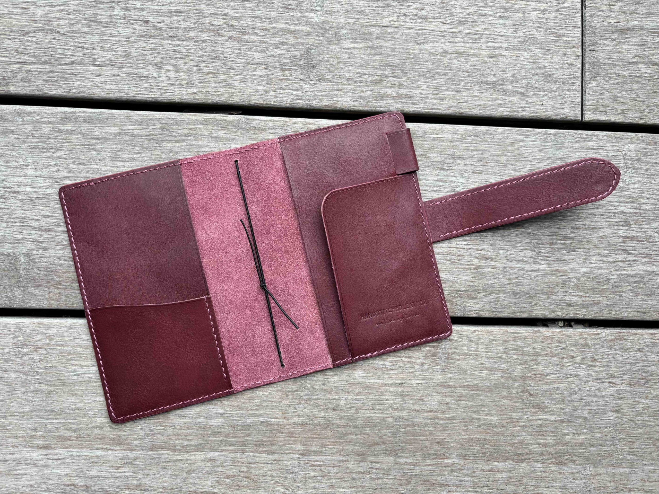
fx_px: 495
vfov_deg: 53.1
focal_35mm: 26
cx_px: 330
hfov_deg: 67.3
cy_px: 247
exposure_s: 1/123
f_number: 1.6
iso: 32
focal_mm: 5.96
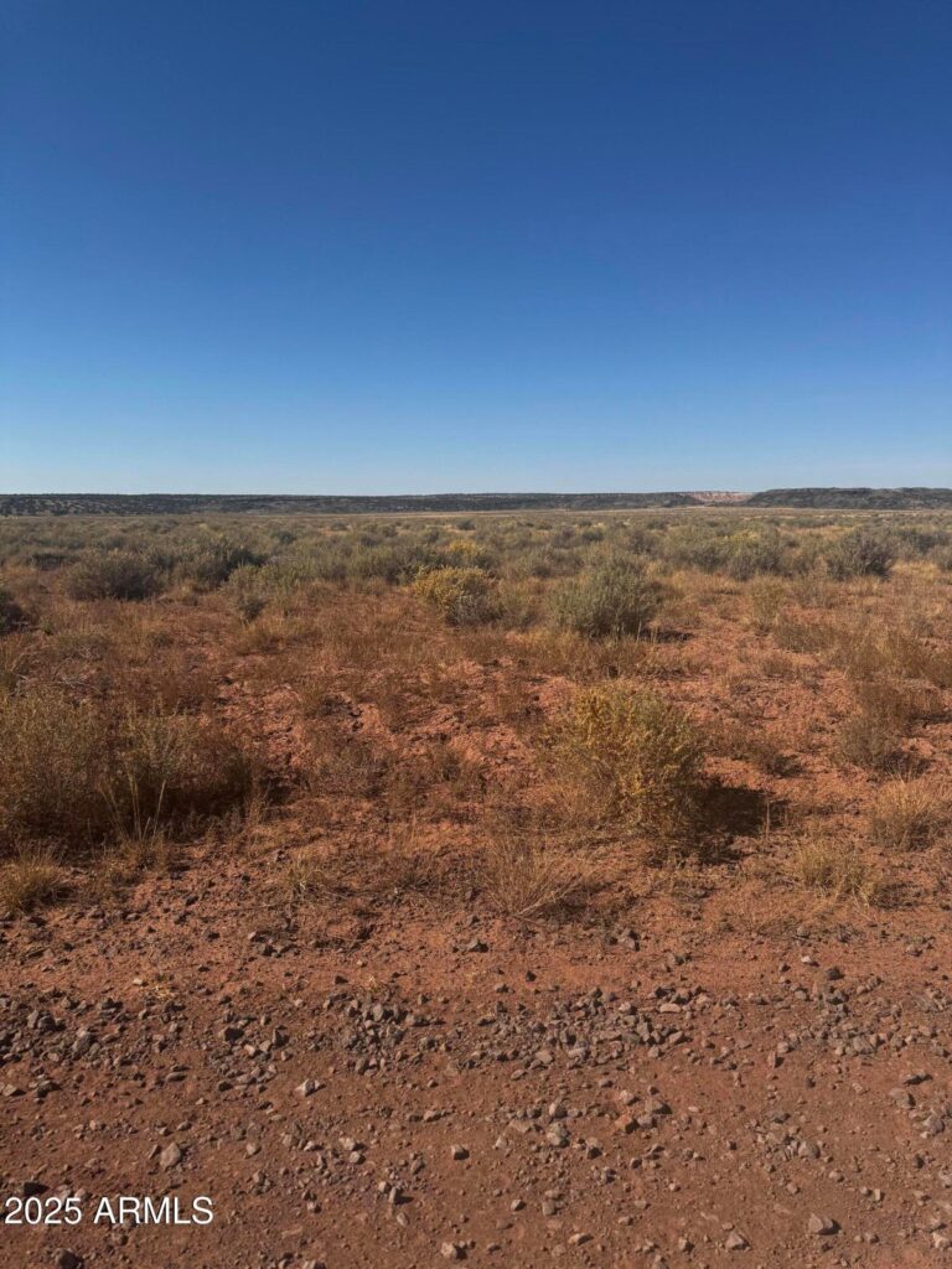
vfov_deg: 71.6
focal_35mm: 24
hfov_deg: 56.8
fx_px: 880
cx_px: 476
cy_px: 634
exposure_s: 1/5814
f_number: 1.78
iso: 80
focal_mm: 6.76
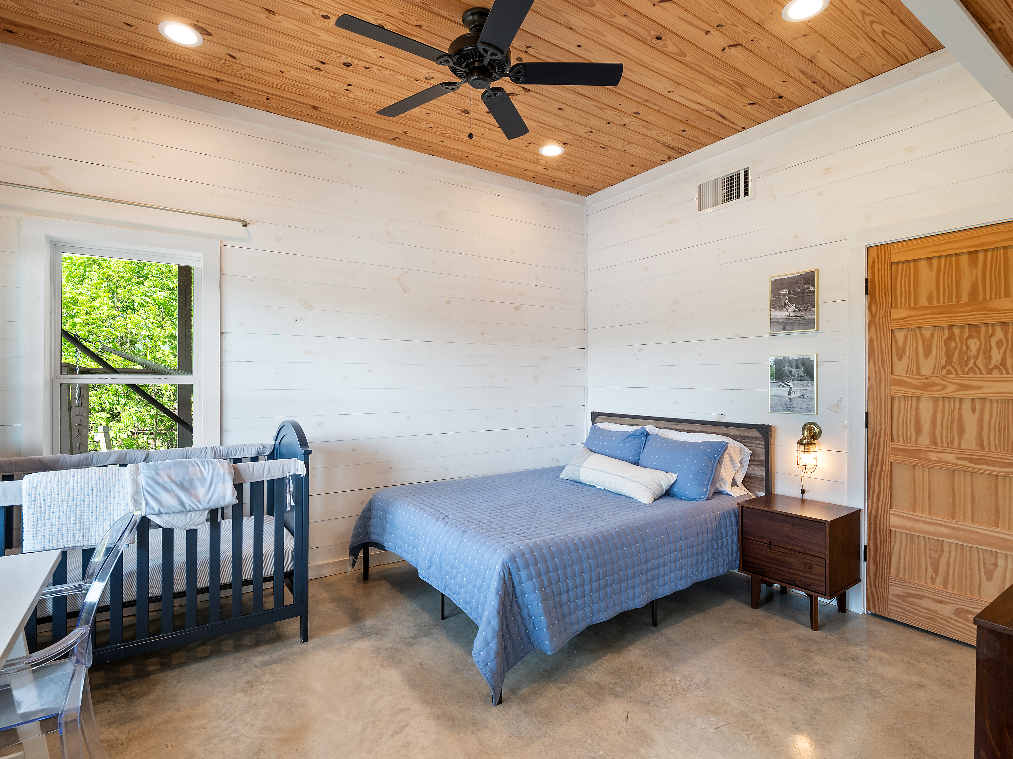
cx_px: 506
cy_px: 380
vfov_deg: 78.1
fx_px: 468
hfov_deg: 94.5
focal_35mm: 16
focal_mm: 8
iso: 200
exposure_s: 1/10
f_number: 5.6
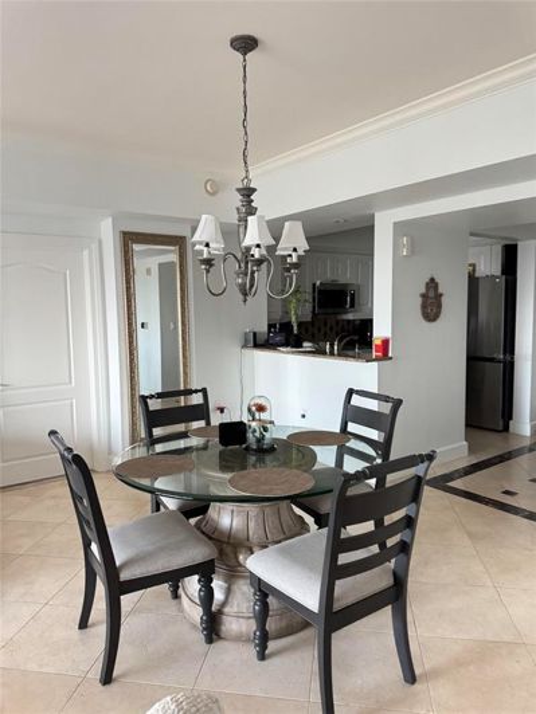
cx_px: 268
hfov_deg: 56.8
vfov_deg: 71.6
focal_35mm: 24
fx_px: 495
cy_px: 357
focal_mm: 6.76
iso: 1000
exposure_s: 1/35
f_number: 1.78
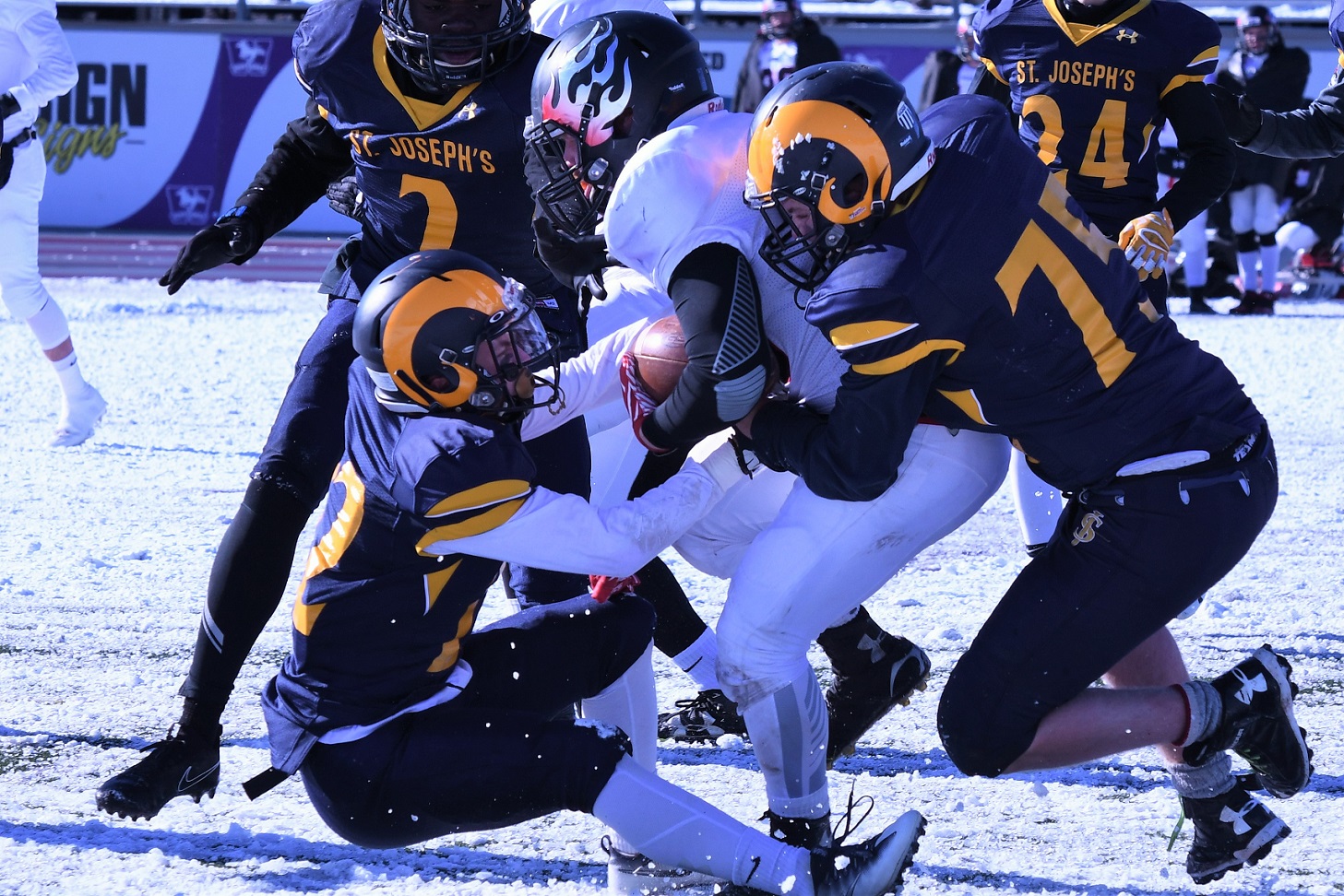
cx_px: 672
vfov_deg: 7.9
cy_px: 448
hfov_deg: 11.8
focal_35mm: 174
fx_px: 6497
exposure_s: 1/1000
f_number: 7.1
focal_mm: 116
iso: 320
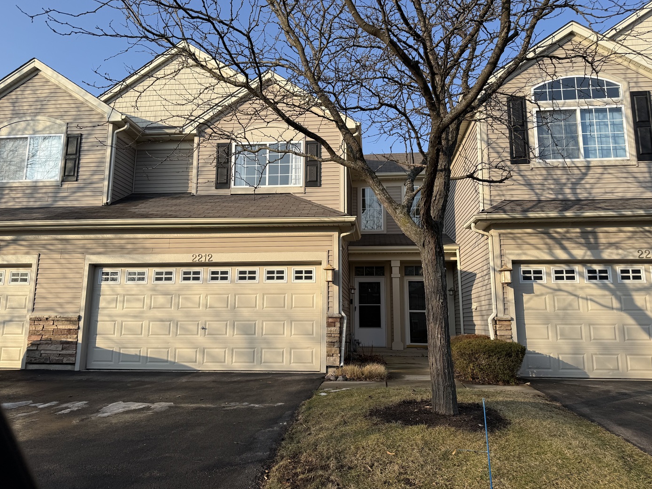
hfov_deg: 69.4
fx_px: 471
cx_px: 324
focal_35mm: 25
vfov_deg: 54.9
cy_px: 236
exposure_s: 1/2907
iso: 80
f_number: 1.78
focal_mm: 6.76
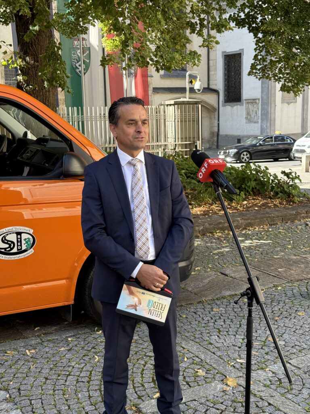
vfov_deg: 39.7
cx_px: 155
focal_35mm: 48
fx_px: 573
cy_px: 207
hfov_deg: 30.3
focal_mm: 6.76
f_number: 1.78
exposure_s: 1/527
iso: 64
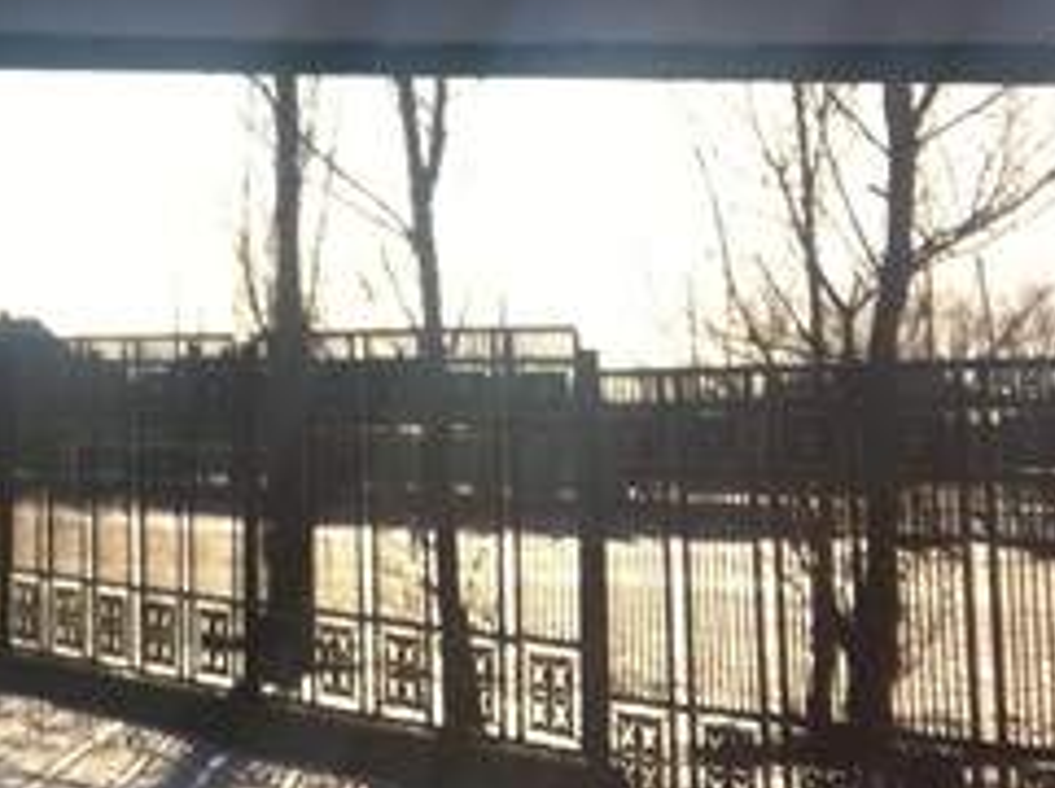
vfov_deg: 12.2
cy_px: -346
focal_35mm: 116
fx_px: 3530
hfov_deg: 15.8
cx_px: -468
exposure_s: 1/1774
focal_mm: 3.85
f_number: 2.8
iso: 80
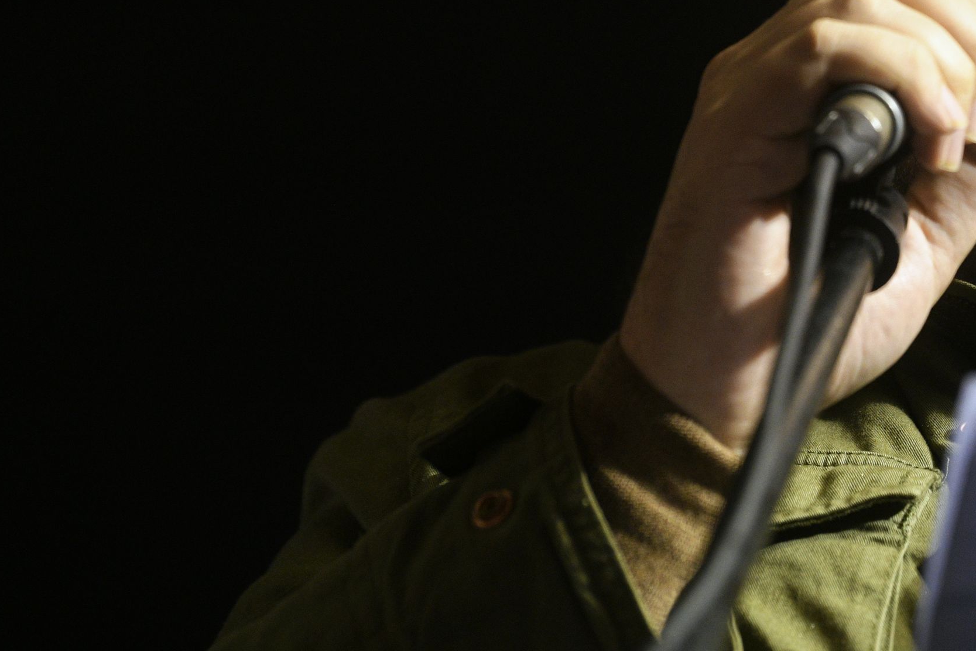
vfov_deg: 3.5
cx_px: 1128
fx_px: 10734
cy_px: -77
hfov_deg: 5.2
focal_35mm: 396
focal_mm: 165
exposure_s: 1/160
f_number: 4
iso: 1600
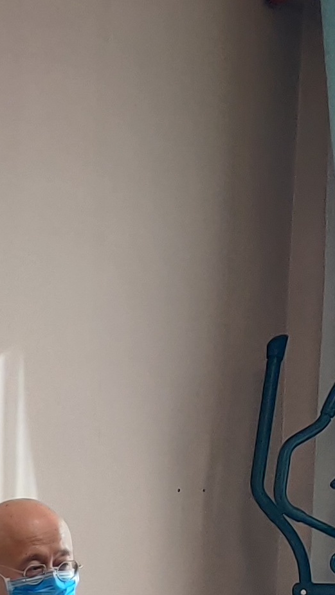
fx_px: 2005
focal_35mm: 127
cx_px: -505
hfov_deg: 8.6
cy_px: 727
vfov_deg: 16.2
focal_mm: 4.75
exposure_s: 1/50
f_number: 1.65
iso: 250
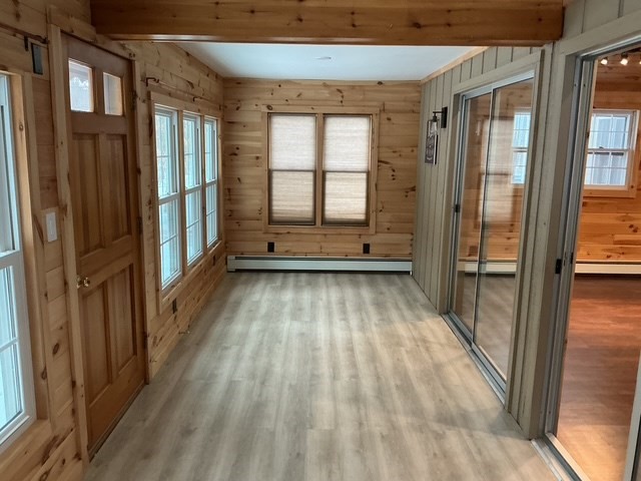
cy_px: 240
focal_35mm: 29
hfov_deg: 61.7
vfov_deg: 48.2
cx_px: 320
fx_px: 537
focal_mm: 3
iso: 200
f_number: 1.8
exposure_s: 1/60
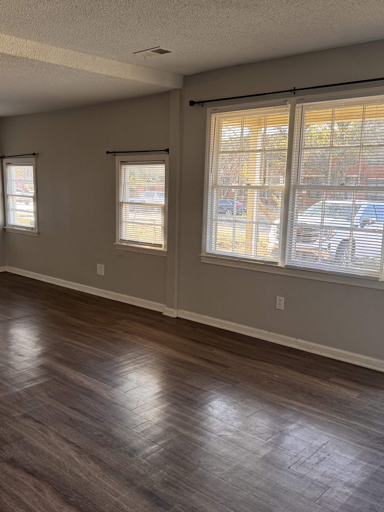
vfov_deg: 55.3
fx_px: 488
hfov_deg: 42.8
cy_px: 261
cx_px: 156
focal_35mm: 33
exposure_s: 1/120
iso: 125
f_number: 1.78
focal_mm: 6.76
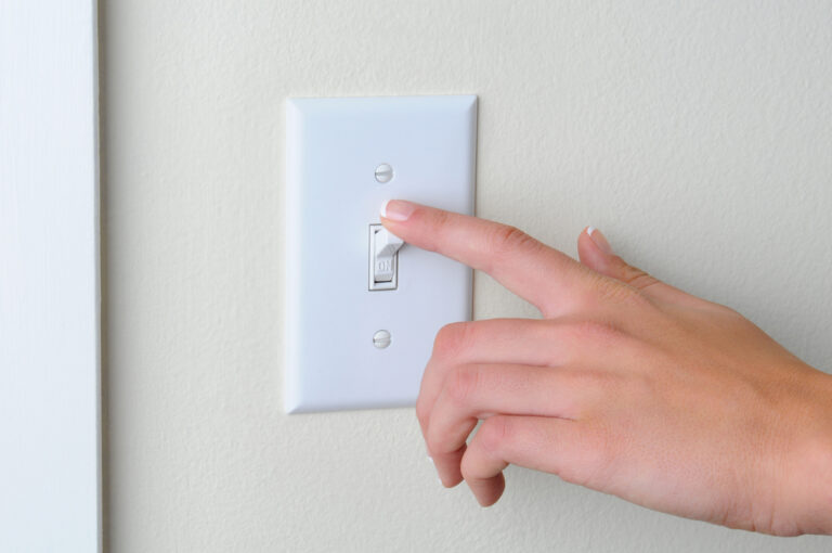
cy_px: 276
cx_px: 416
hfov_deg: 20.6
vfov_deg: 13.8
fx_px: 2285
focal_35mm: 99
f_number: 16
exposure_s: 1/160
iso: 200
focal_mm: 66
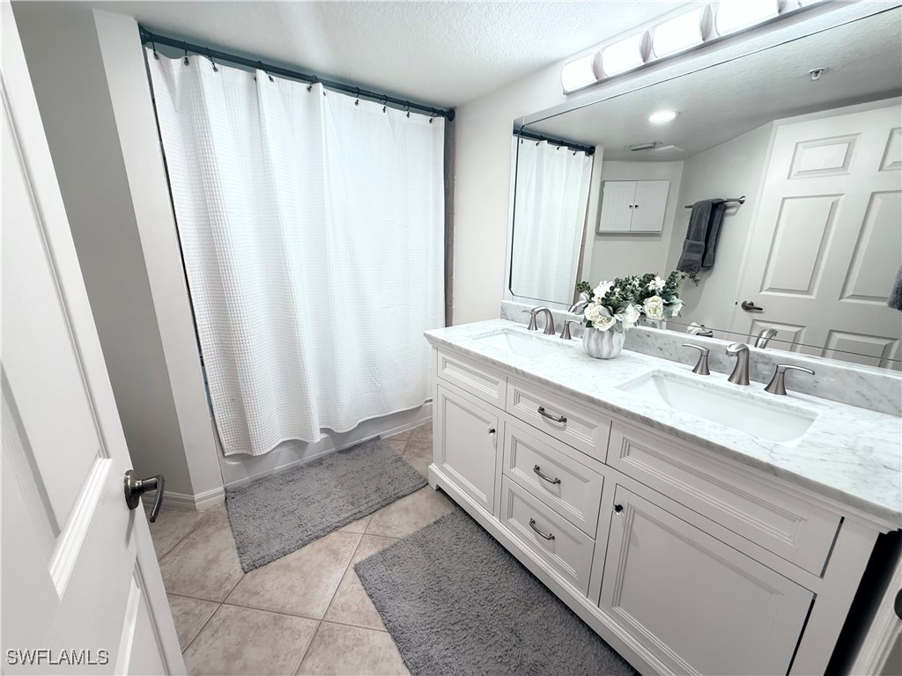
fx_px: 365
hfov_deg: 102.1
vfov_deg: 85.7
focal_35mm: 14
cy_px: 338
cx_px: 451
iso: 200
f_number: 2.2
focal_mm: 2.22
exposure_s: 1/60
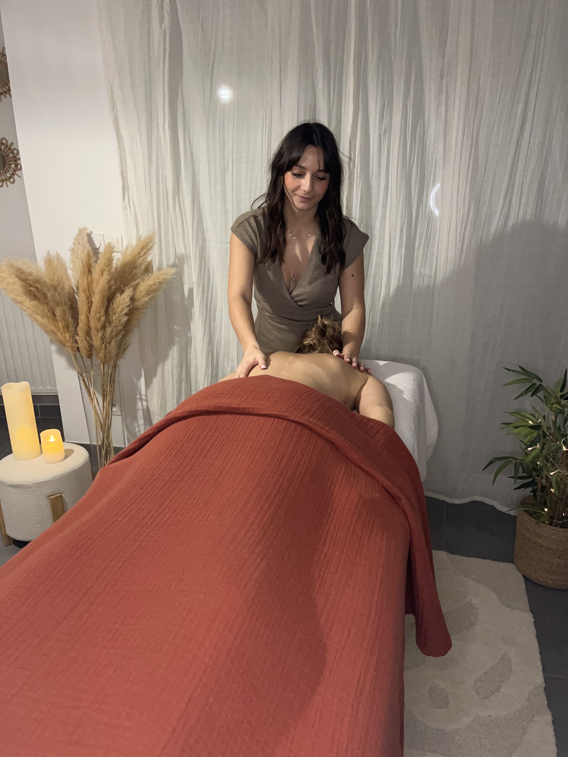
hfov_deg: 53.1
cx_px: 284
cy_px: 378
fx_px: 569
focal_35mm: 26
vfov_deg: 67.3
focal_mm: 5.1
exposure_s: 1/50
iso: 500
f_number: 1.6
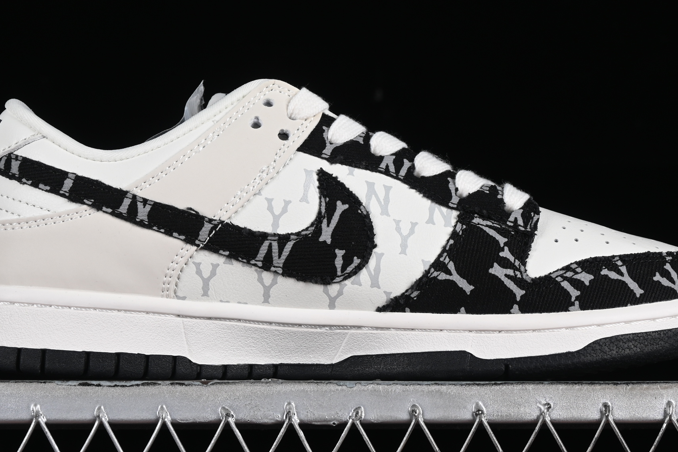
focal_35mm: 123
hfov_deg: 16.7
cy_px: 152
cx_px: 336
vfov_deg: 11.1
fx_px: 2316
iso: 160
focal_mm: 50
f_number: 8
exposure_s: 1/80
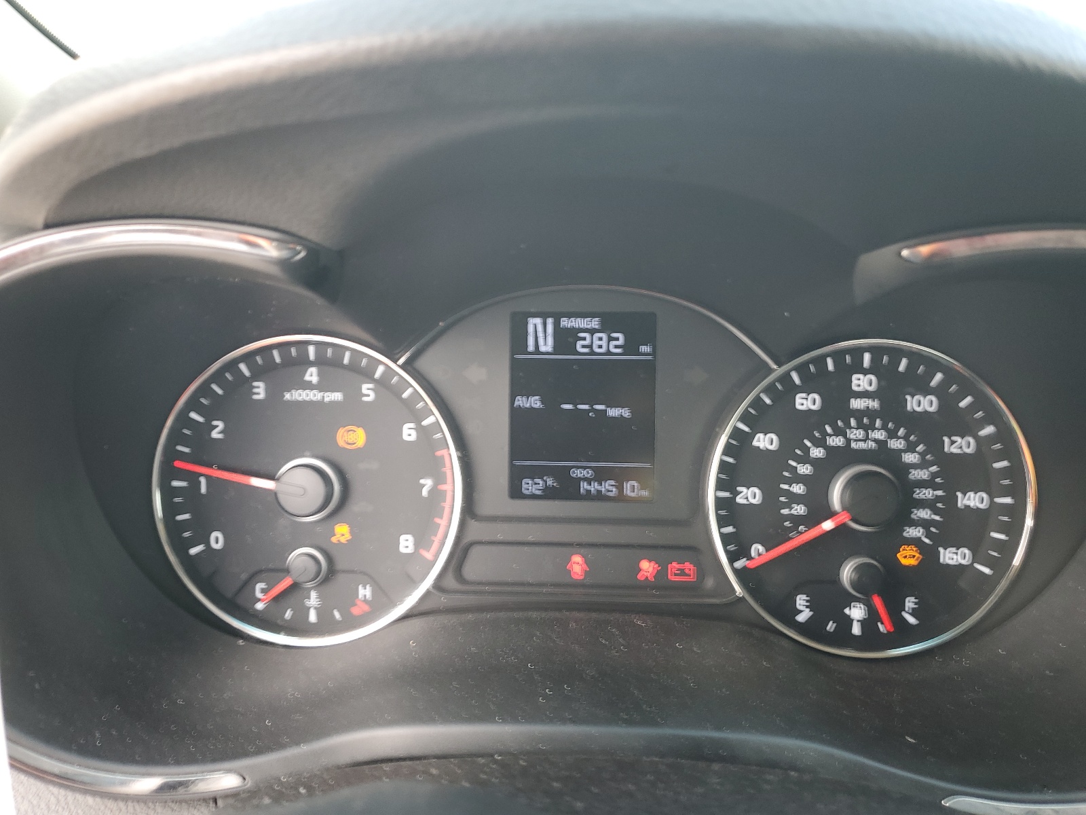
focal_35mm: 26
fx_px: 816
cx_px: 543
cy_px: 408
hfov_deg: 67.3
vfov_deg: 53.1
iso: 53
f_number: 1.5
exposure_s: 1/60.2
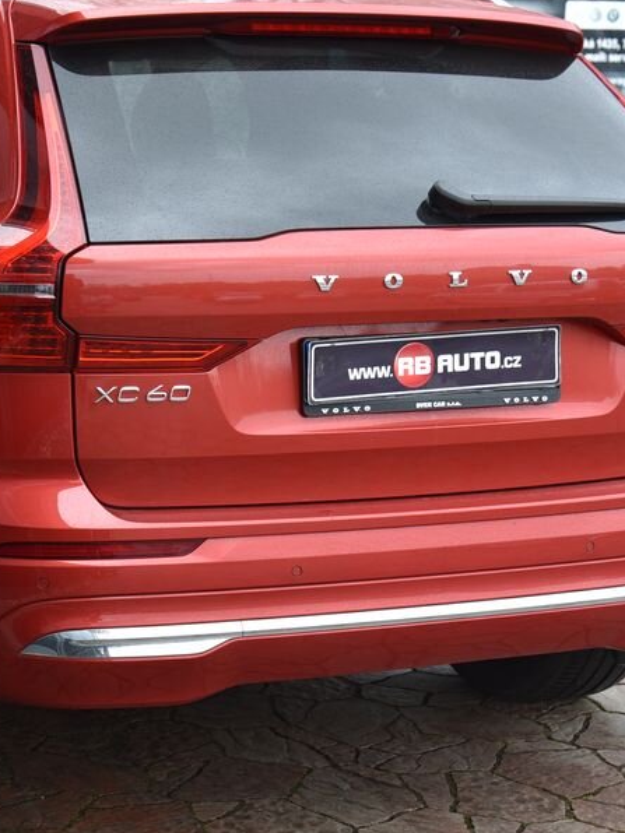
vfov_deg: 22.8
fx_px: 2070
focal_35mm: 86
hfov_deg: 17.0
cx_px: 136
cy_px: 383
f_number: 5.6
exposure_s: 1/125
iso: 500
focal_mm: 52
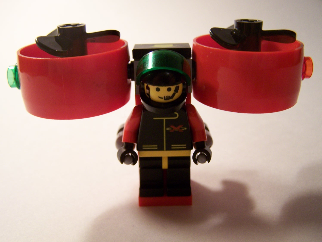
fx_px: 353
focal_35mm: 38
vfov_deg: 37.7
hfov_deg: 49.0
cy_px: 121
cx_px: 161
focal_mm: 6.3
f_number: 2.8
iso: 160
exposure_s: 1/30
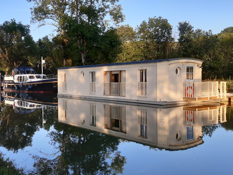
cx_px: 116
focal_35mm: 26
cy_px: 88
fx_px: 175
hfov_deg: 67.3
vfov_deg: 53.1
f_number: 1.7
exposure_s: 1/442
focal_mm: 3.92
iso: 40
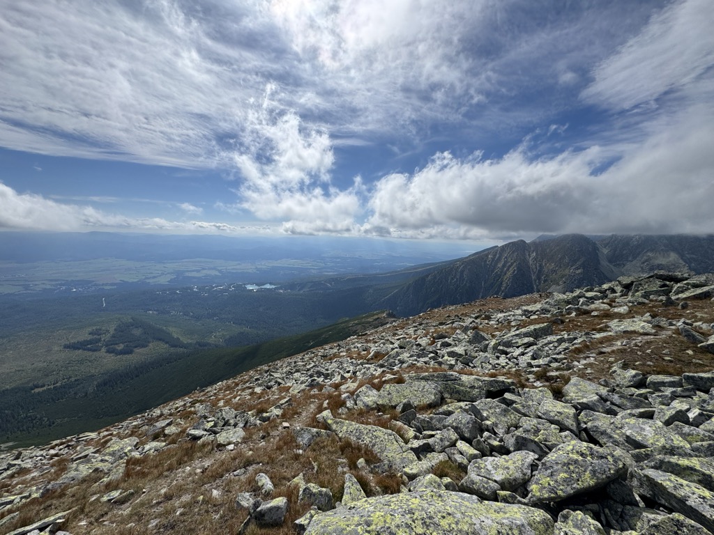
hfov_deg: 102.1
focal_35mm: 14
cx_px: 357
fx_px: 289
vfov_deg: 85.7
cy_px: 268
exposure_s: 1/4630
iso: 40
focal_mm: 2.22
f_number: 2.2
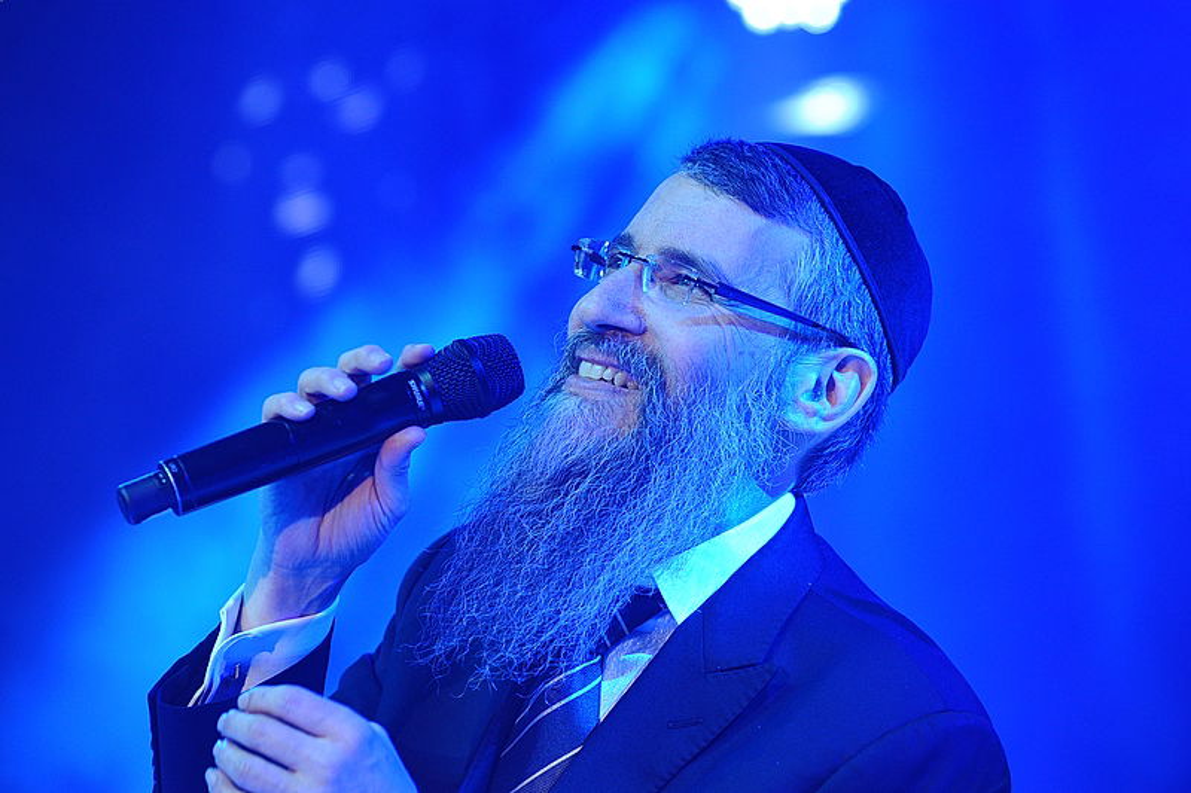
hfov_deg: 10.3
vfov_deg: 6.9
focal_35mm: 200
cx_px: 596
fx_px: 6615
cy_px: 396
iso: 1600
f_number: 5.6
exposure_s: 1/200
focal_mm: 200
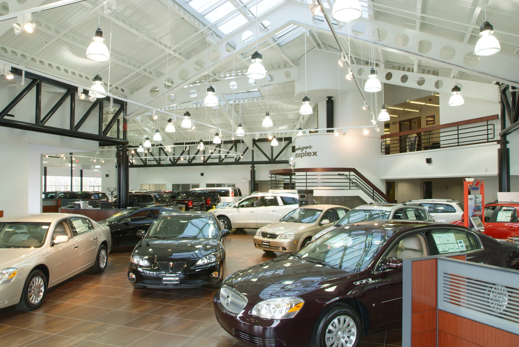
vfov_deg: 49.7
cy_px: 174
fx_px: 375
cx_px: 260
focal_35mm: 26
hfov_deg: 69.3
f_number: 13
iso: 100
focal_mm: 17
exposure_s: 1/2
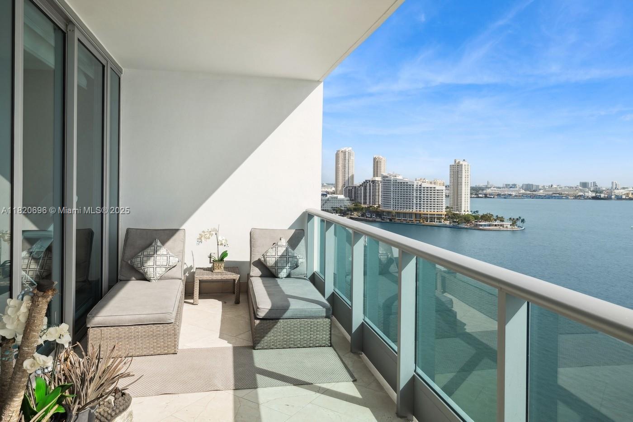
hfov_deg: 71.5
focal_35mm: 25
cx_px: 316
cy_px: 211
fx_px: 440
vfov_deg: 51.3
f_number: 10
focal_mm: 25
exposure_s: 1/1000
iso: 200
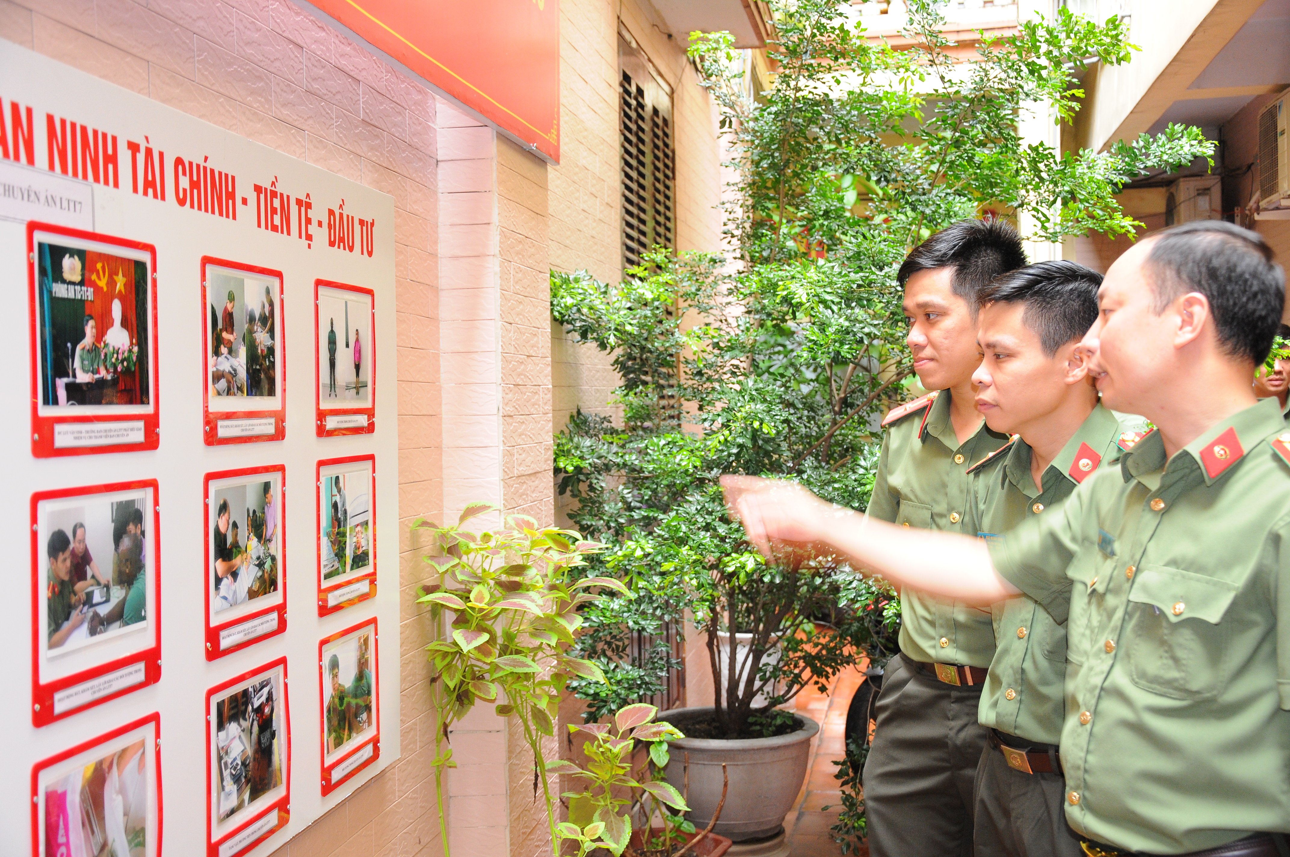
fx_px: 1503
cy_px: 428
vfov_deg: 31.8
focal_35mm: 42
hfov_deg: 46.4
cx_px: 645
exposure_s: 1/30
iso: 800
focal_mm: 28
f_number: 4
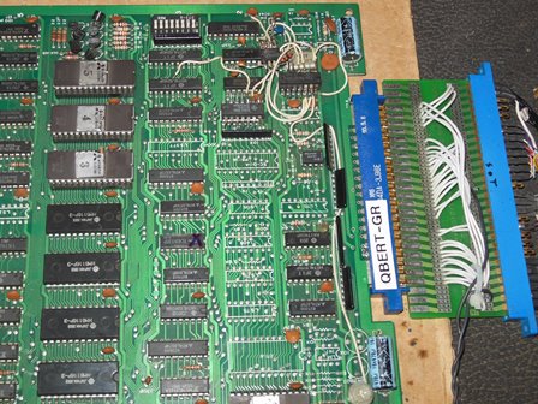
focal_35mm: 43
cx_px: 269
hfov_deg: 43.9
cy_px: 202
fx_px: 668
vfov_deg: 33.6
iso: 200
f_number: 7.5
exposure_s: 1/30
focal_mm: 7.7
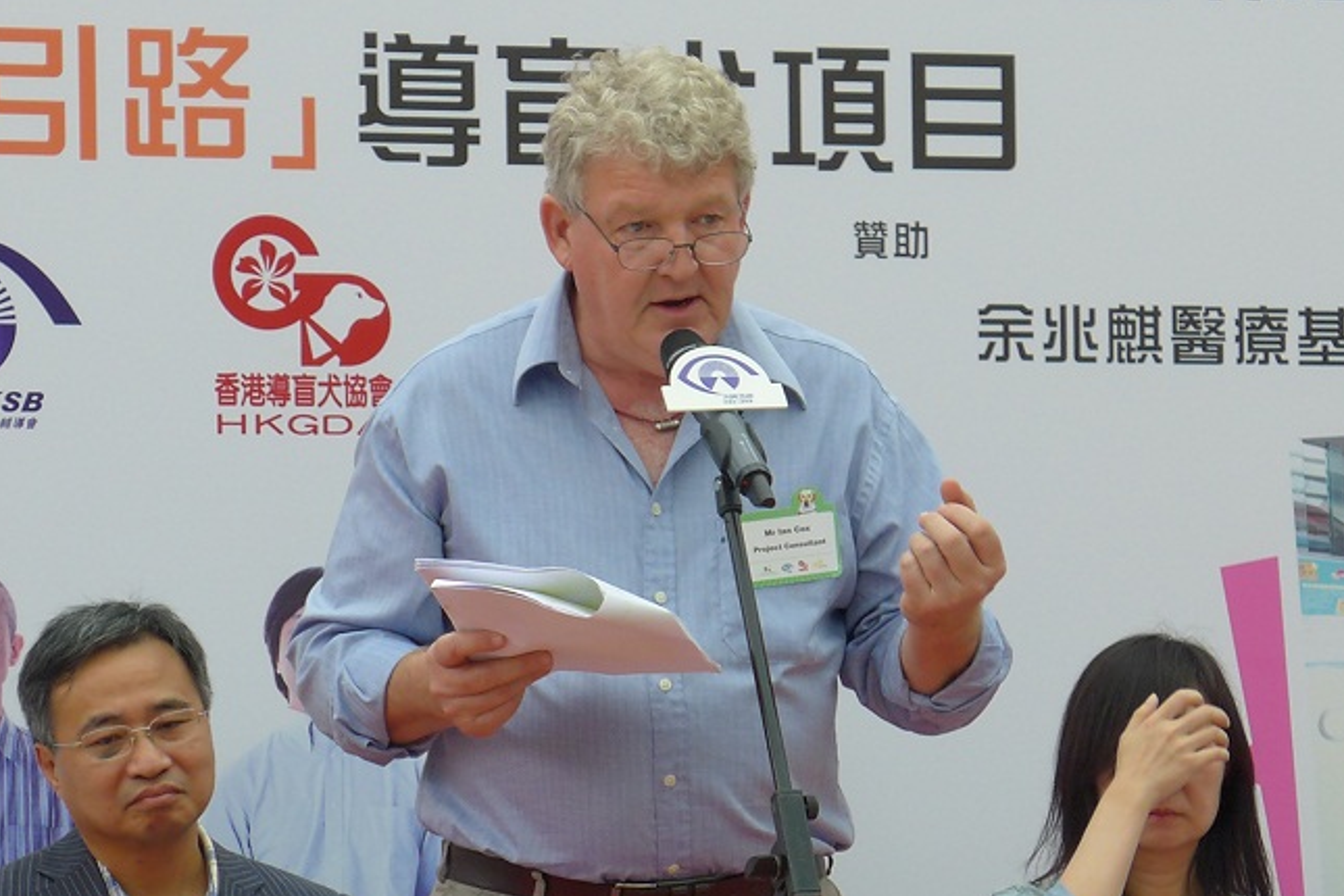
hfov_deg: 9.8
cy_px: 519
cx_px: 563
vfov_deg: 6.5
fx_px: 7877
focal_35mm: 211
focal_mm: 17.7
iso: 80
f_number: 2.8
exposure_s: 1/160
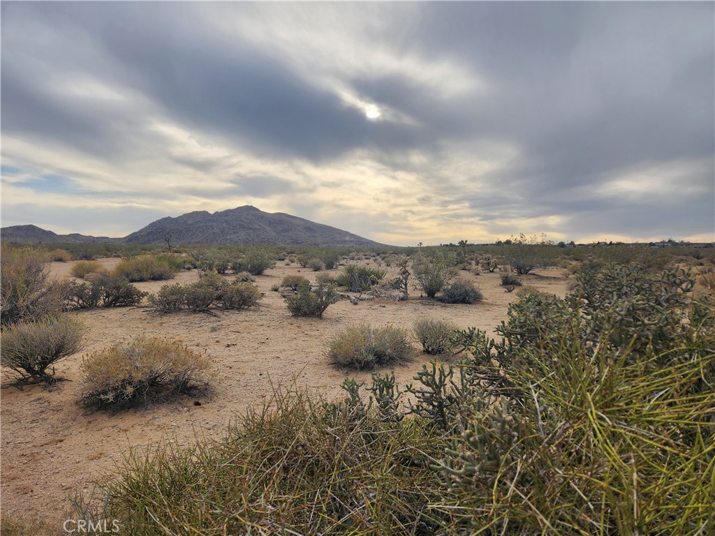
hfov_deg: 73.9
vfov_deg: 58.9
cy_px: 268
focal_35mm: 23
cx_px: 358
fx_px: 475
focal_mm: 5.4
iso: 20
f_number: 1.8
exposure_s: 1/1554
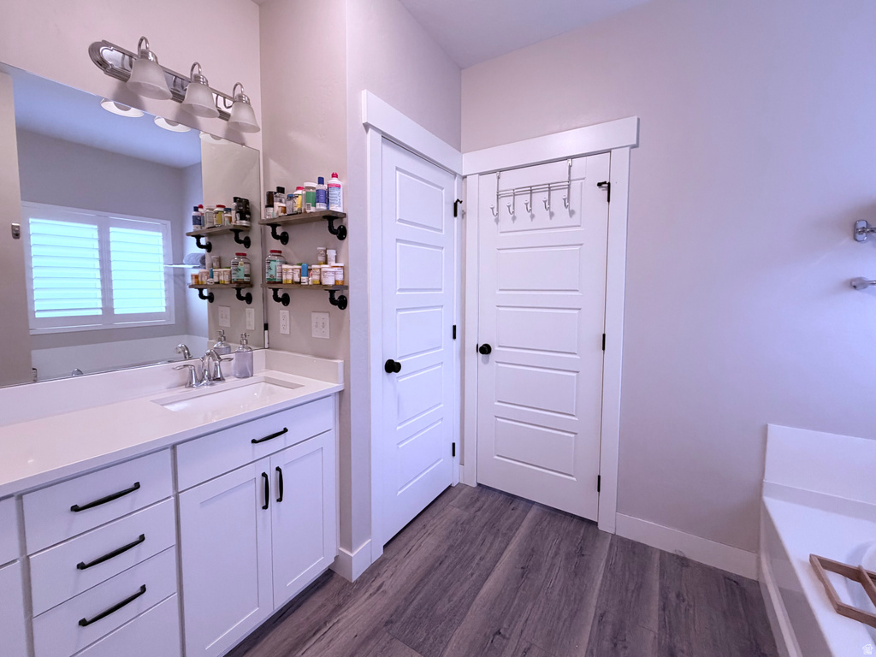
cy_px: 328
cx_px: 438
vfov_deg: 85.7
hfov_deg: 102.1
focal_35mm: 14
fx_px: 354
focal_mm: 2.22
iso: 320
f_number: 2.2
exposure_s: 1/120
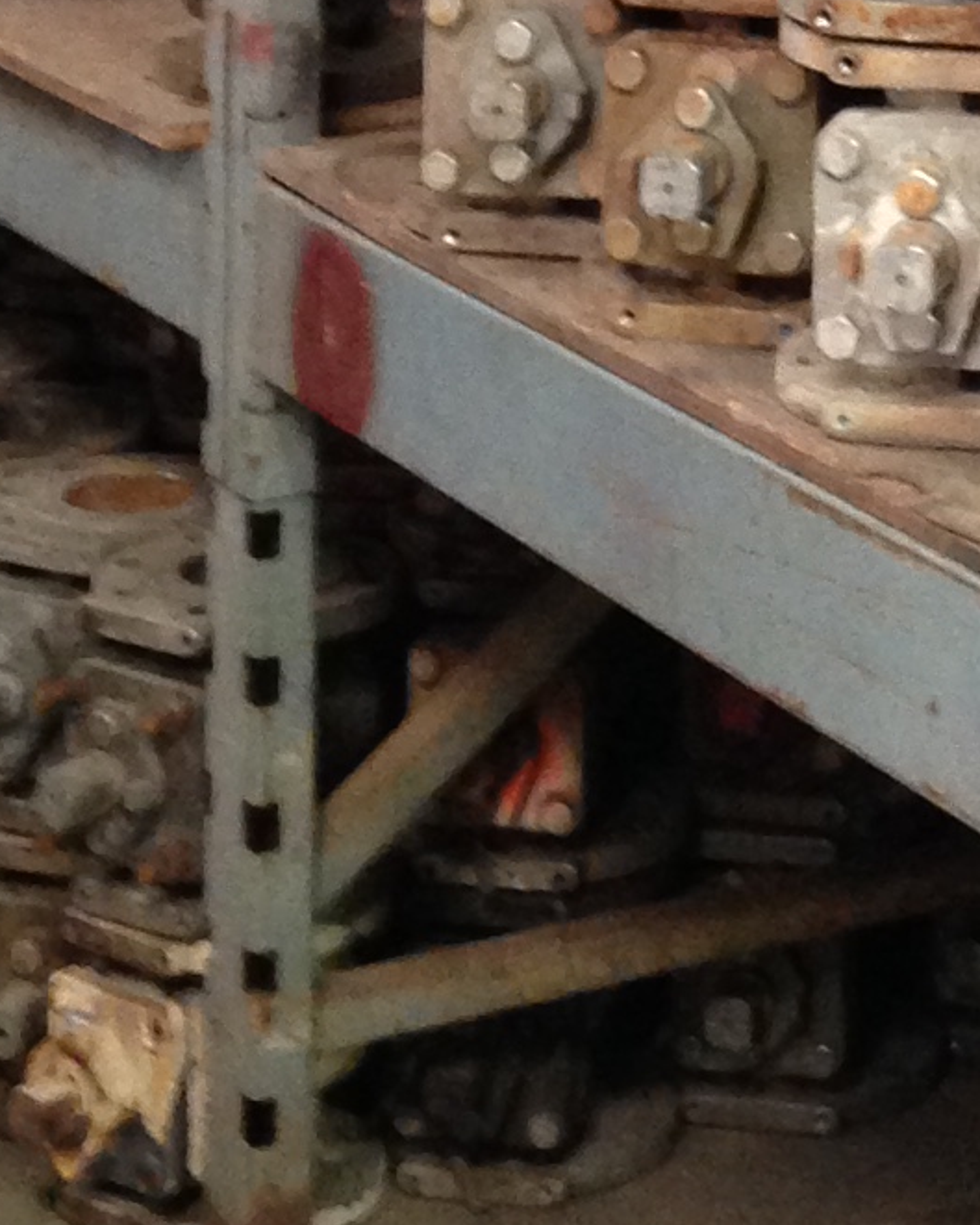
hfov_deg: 9.6
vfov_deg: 11.3
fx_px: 5763
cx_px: 1086
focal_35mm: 159
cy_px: -945
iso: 200
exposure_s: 1/20
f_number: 2.4
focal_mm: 4.12
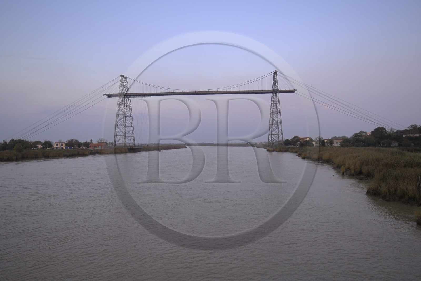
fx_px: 246
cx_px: 210
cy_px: 140
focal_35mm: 21
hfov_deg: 81.2
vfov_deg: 59.5
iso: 100
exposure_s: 1/45
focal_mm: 14
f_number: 4
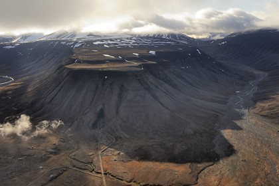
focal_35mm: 36
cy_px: 93
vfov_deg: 36.9
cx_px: 140
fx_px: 279
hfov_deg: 53.1
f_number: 5.6
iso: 200
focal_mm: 36
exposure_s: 1/320
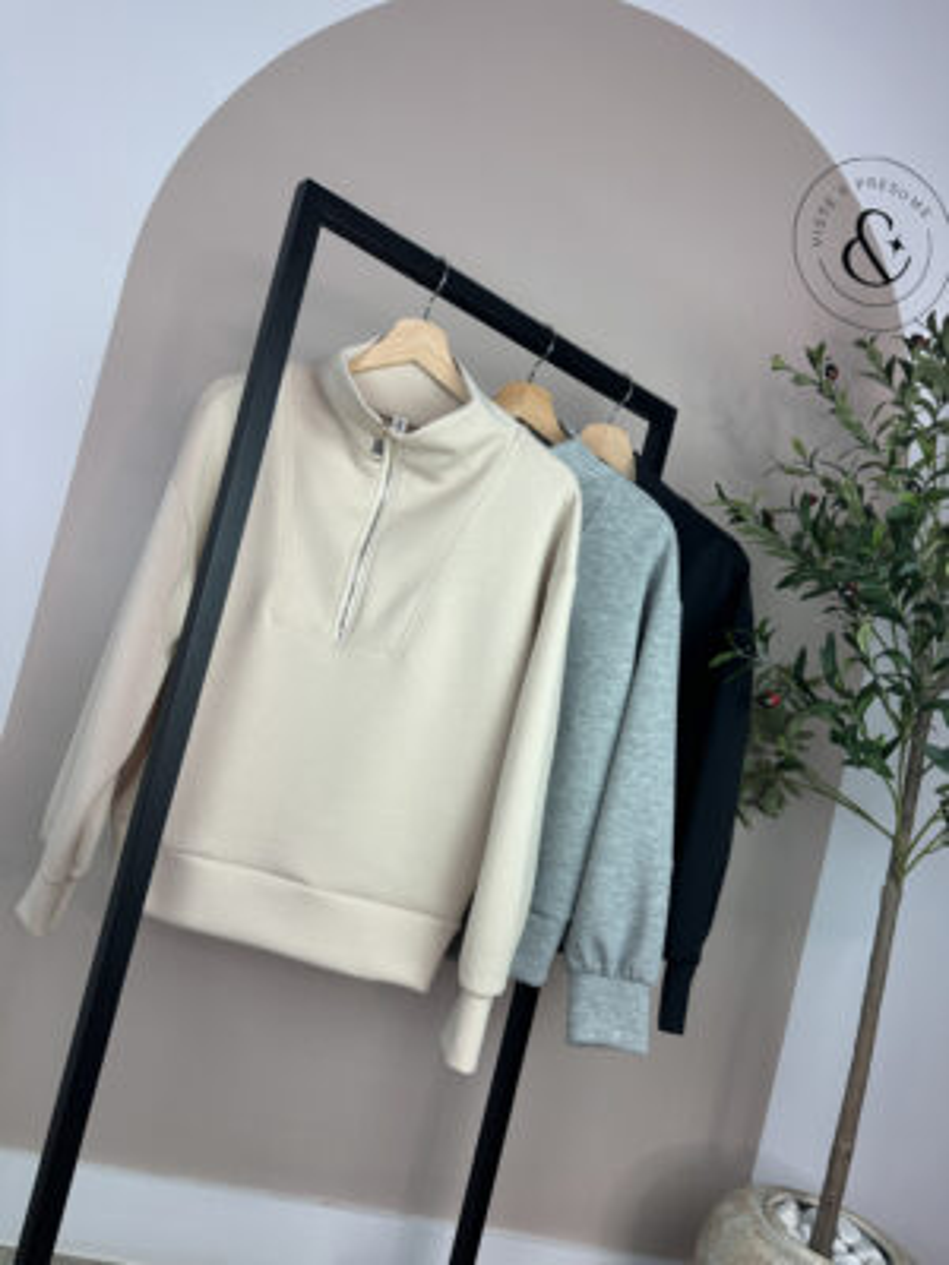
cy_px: 632
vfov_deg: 71.6
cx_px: 474
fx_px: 877
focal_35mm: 24
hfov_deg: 56.8
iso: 80
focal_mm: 6.86
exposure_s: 1/100
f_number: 1.8
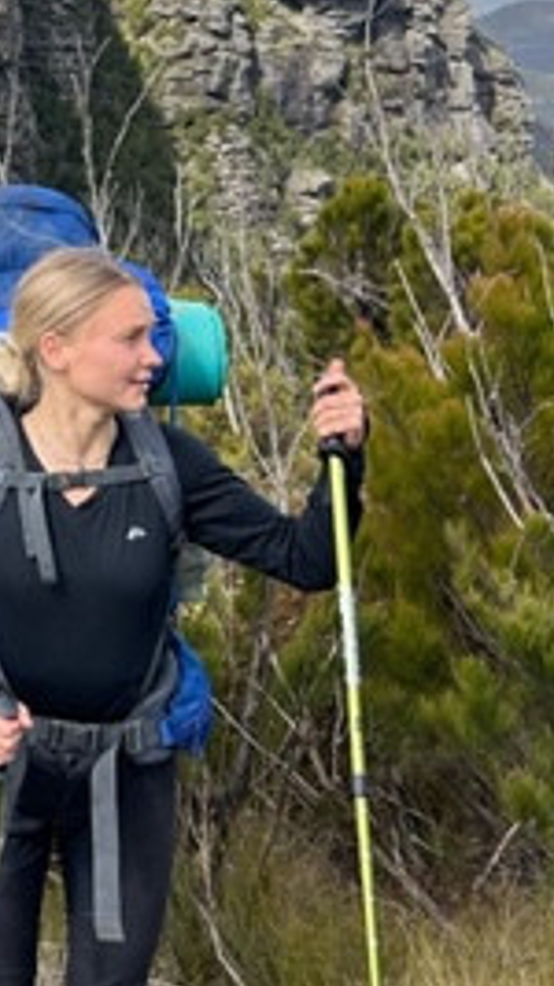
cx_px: -185
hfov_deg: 16.6
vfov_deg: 29.5
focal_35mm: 68
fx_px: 1778
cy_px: 70
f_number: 1.5
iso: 50
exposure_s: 1/1724
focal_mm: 5.7
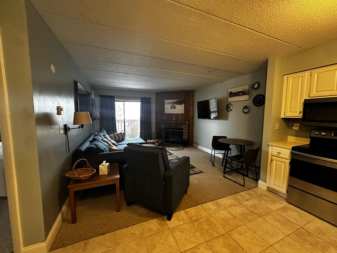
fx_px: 136
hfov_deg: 102.1
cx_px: 168
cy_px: 126
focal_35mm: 14
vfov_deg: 85.7
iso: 1000
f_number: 2.2
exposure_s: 1/60
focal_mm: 2.22
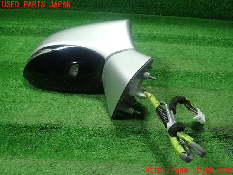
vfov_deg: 46.8
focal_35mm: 30
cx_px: 116
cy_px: 88
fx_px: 202
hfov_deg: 60.0
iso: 320
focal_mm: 5.5
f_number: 2.3
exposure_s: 1/125
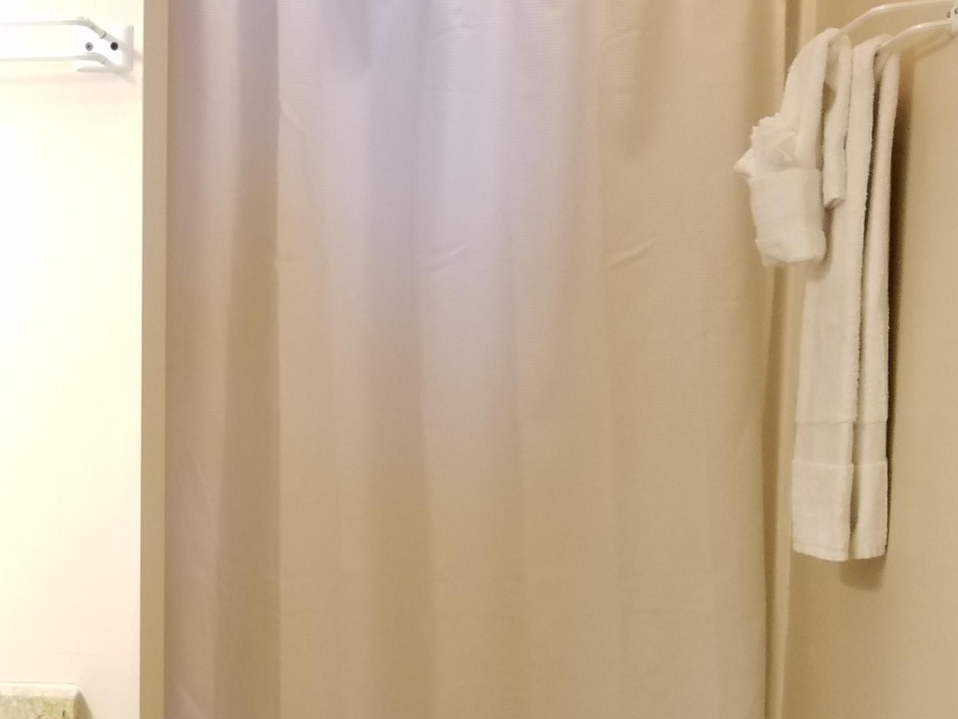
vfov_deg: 26.0
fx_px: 1550
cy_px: 455
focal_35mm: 56
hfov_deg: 33.3
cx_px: 188
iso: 125
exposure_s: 1/60
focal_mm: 4.2
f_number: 1.7
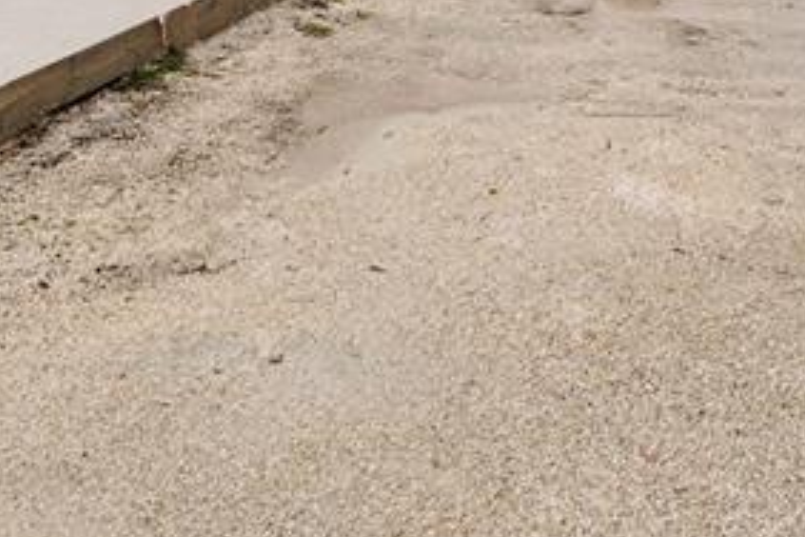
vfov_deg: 19.6
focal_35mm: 58
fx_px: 1297
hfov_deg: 34.4
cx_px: 474
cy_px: -317
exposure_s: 1/4
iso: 200
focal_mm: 16
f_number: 8
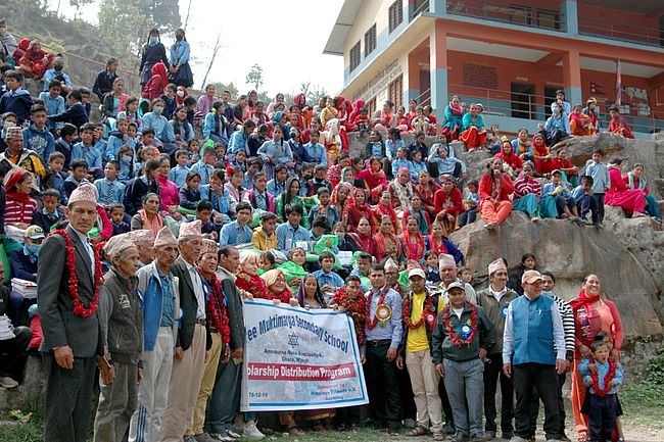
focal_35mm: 42
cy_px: 221
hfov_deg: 46.4
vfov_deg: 31.9
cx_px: 332
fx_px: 774
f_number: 8
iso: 200
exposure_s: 1/250
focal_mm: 28
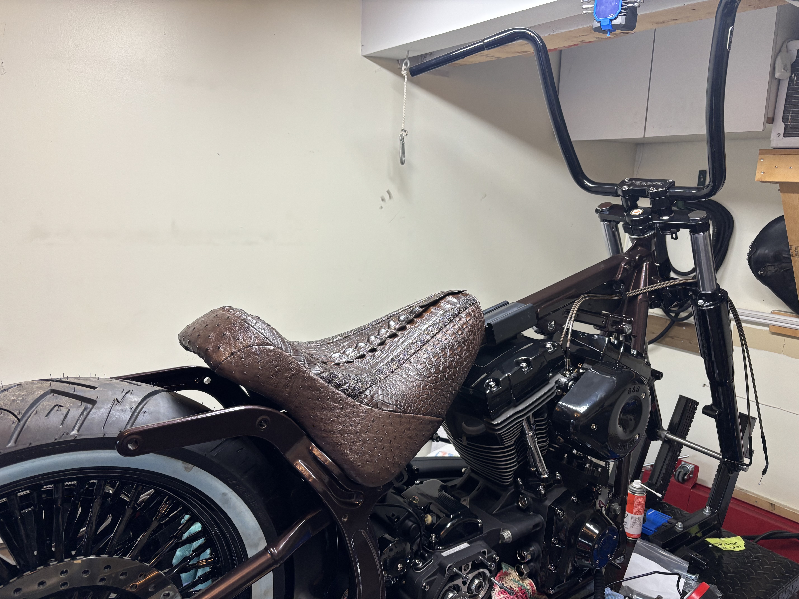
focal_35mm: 26
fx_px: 600
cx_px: 400
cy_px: 300
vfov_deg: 53.1
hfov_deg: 67.3
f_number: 1.6
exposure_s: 1/60
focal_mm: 5.96
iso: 100
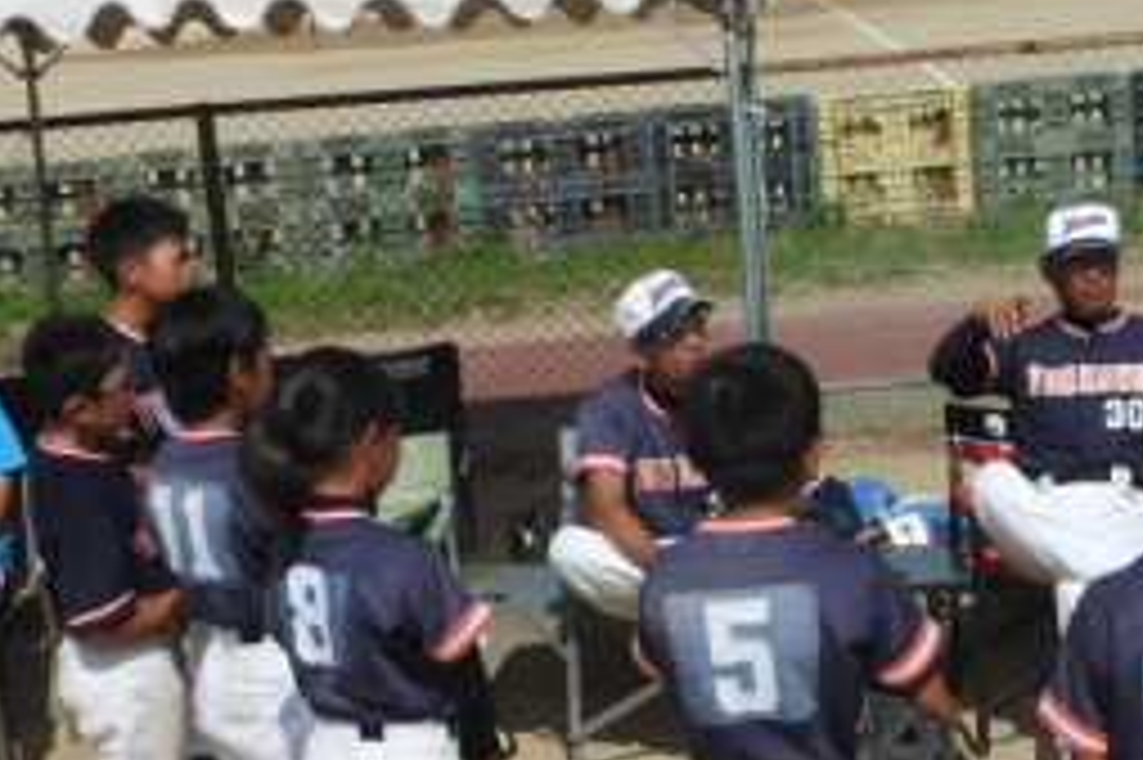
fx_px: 2570
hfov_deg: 24.8
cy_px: 594
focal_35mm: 81
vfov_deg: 16.7
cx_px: 837
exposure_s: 1/1600
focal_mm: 5.9
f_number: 4
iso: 100
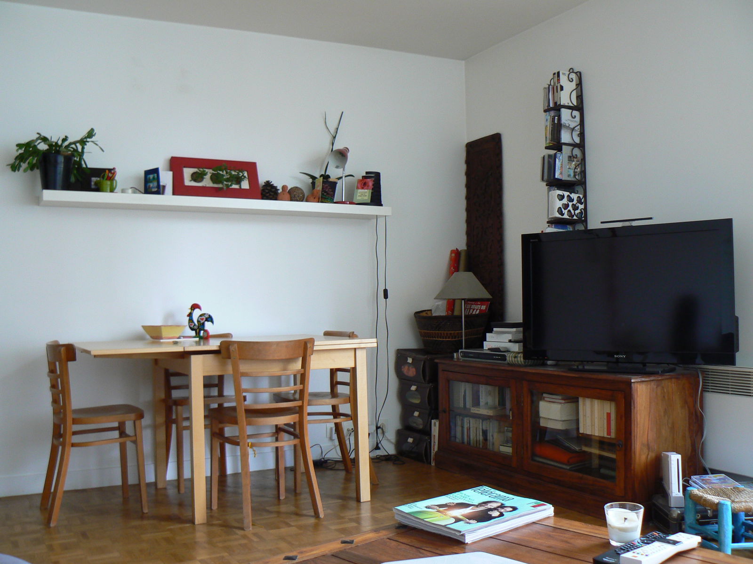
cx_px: 376
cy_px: 282
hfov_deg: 51.4
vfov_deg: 39.7
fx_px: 783
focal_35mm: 36
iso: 100
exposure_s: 1/30
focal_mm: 6
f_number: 2.8
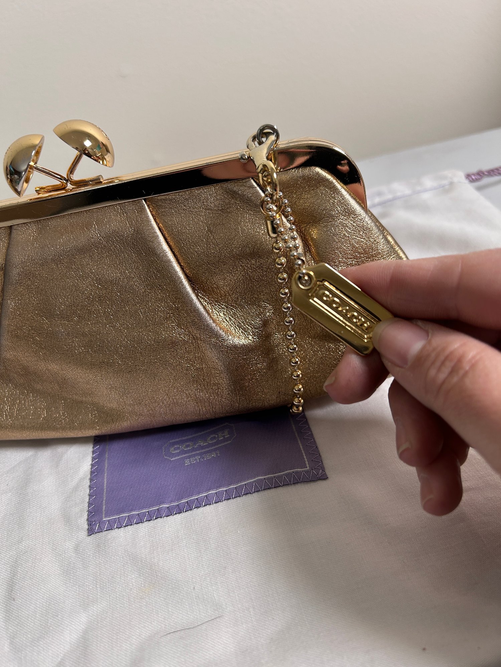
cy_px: 334
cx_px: 250
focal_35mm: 26
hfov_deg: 53.1
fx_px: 502
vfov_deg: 67.3
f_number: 1.5
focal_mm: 5.7
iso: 80
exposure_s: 1/60
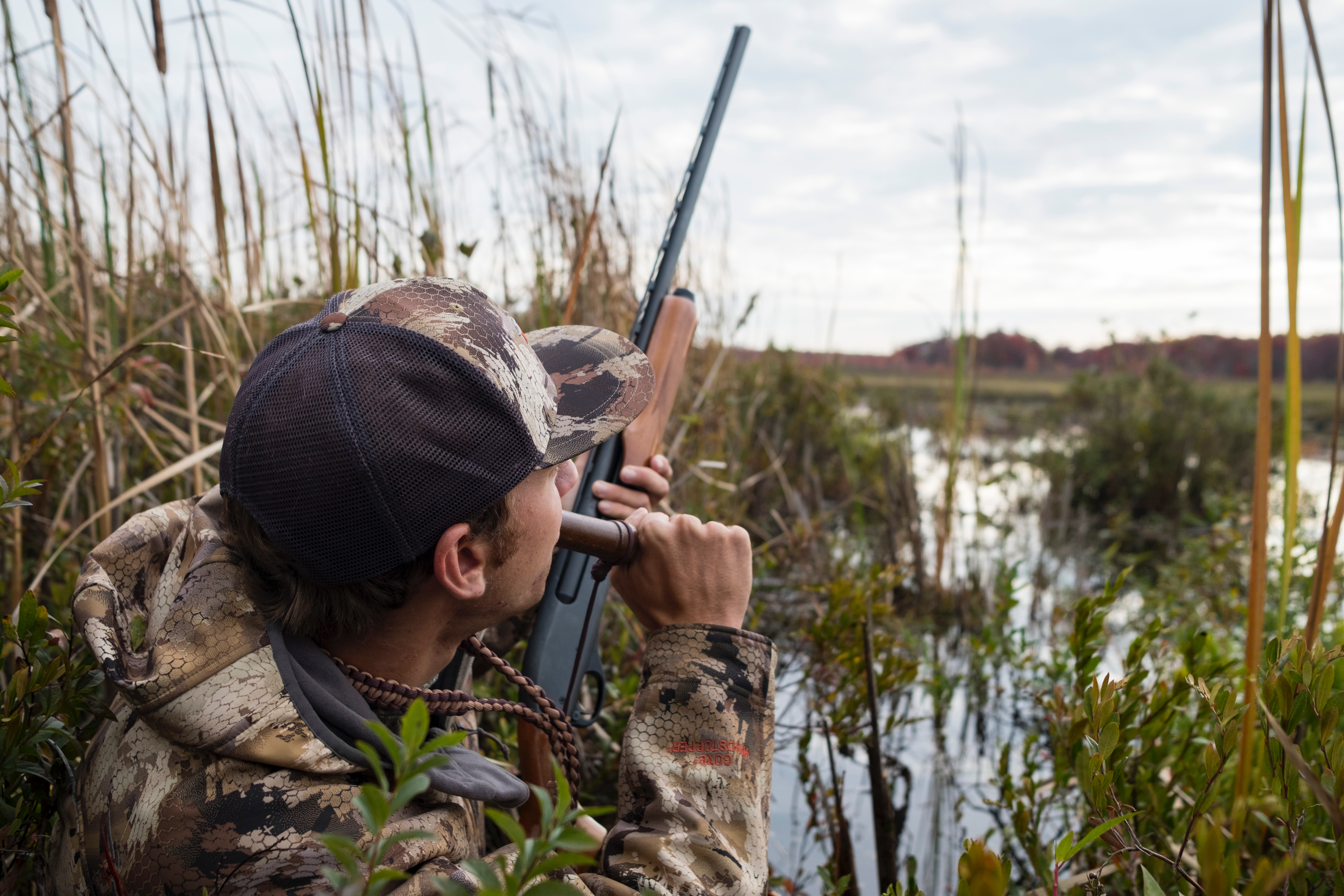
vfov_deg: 37.9
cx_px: 672
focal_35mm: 35
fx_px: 1307
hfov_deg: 54.4
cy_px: 448
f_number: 4
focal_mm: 23
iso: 250
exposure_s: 1/200
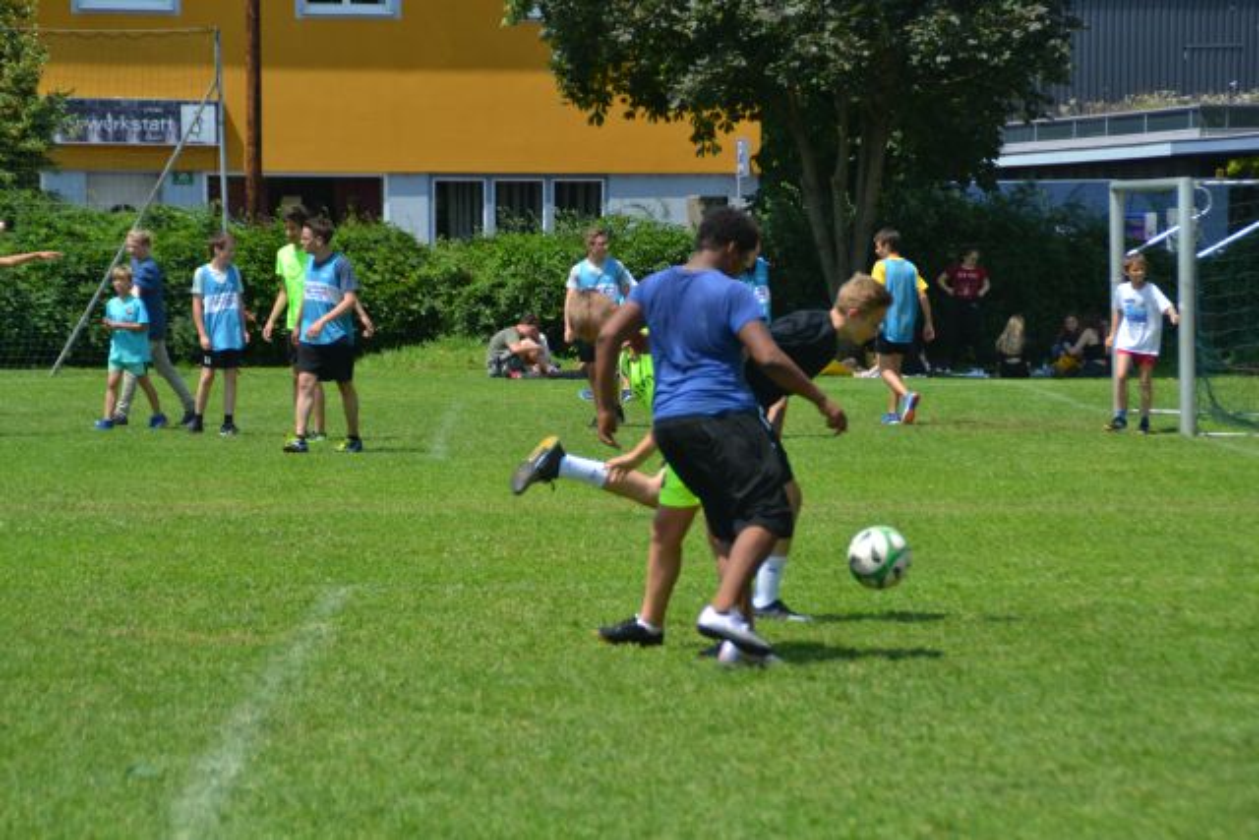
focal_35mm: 150
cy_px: 420
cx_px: 630
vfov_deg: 9.2
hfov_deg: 13.7
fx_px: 5247
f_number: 5.6
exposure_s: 1/1600
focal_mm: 100
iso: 400
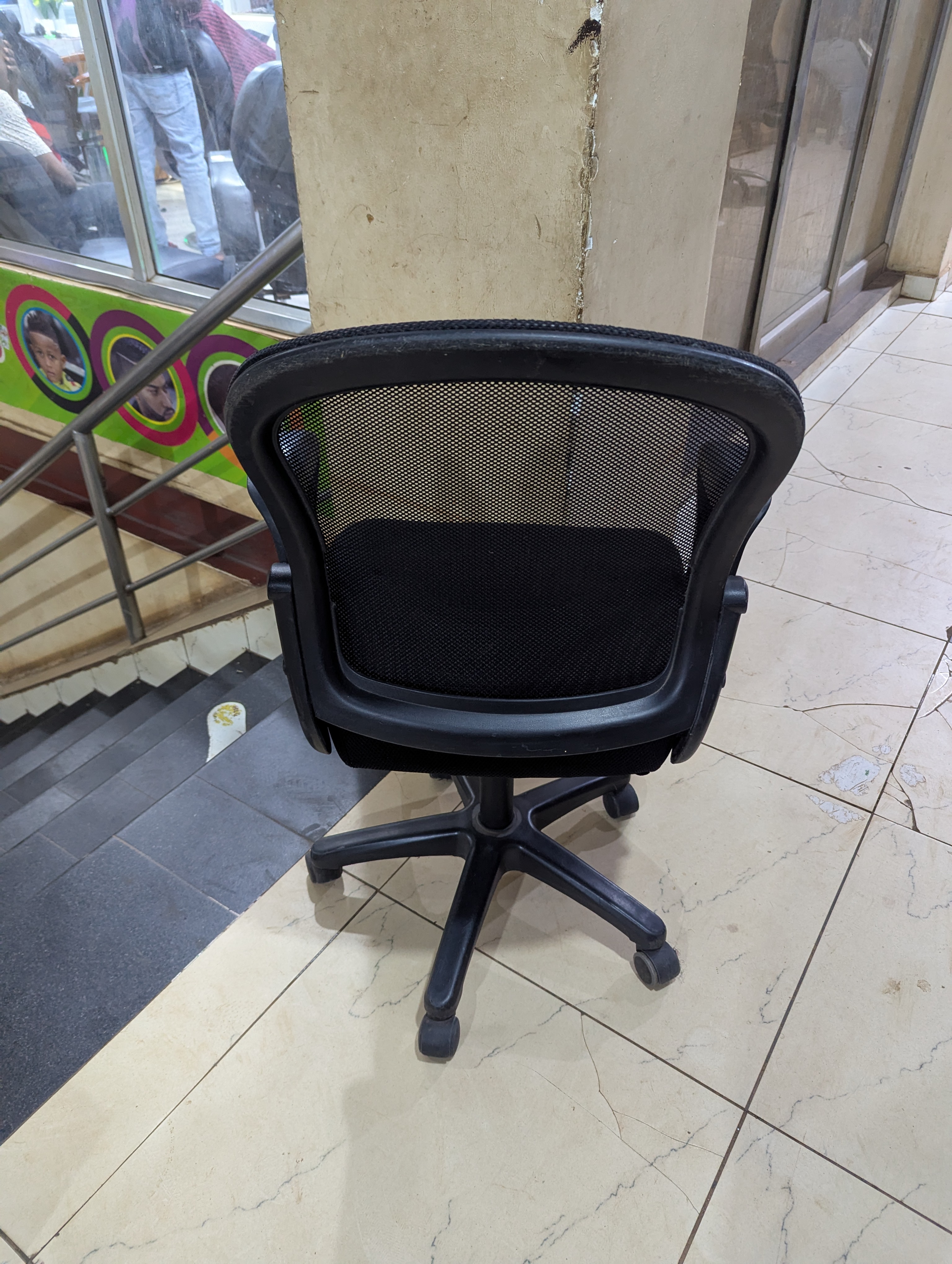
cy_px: 632
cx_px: 476
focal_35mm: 24
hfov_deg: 56.9
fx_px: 878
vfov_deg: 71.5
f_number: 1.85
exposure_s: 1/50
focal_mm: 6.81
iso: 960
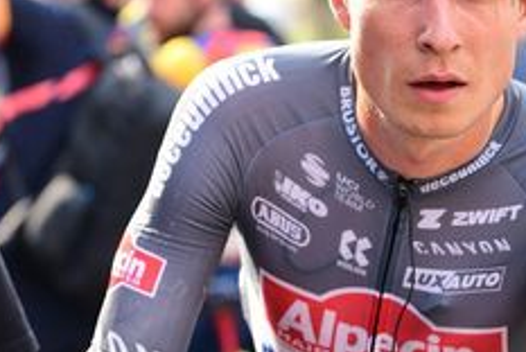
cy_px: 80
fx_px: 2633
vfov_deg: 7.6
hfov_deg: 11.4
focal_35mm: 180
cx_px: 402
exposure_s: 1/1000
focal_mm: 70
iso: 500
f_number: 3.2
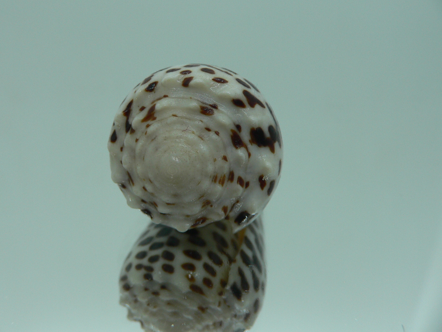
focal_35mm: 39
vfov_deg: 36.8
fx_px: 498
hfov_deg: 47.8
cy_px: 152
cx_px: 200
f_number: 2.8
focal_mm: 4.6
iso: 80
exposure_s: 1/60
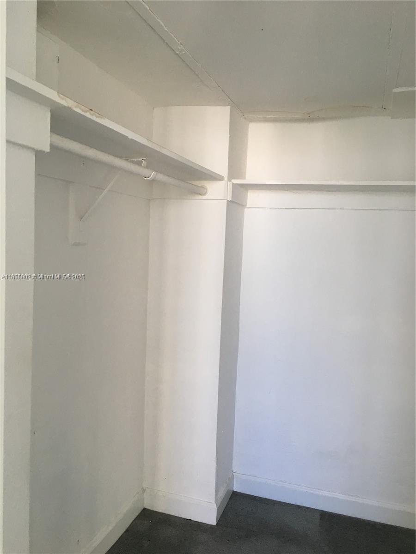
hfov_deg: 48.2
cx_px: 208
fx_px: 465
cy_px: 277
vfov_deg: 61.7
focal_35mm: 29
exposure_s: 1/30
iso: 64
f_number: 2.2
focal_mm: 4.15
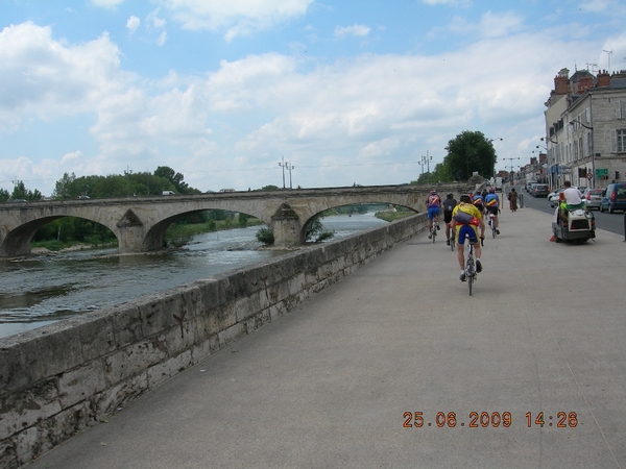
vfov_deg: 37.7
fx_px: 687
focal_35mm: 38
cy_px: 234
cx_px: 313
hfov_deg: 49.0
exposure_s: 1/764
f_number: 4.8
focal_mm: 7.8
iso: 50
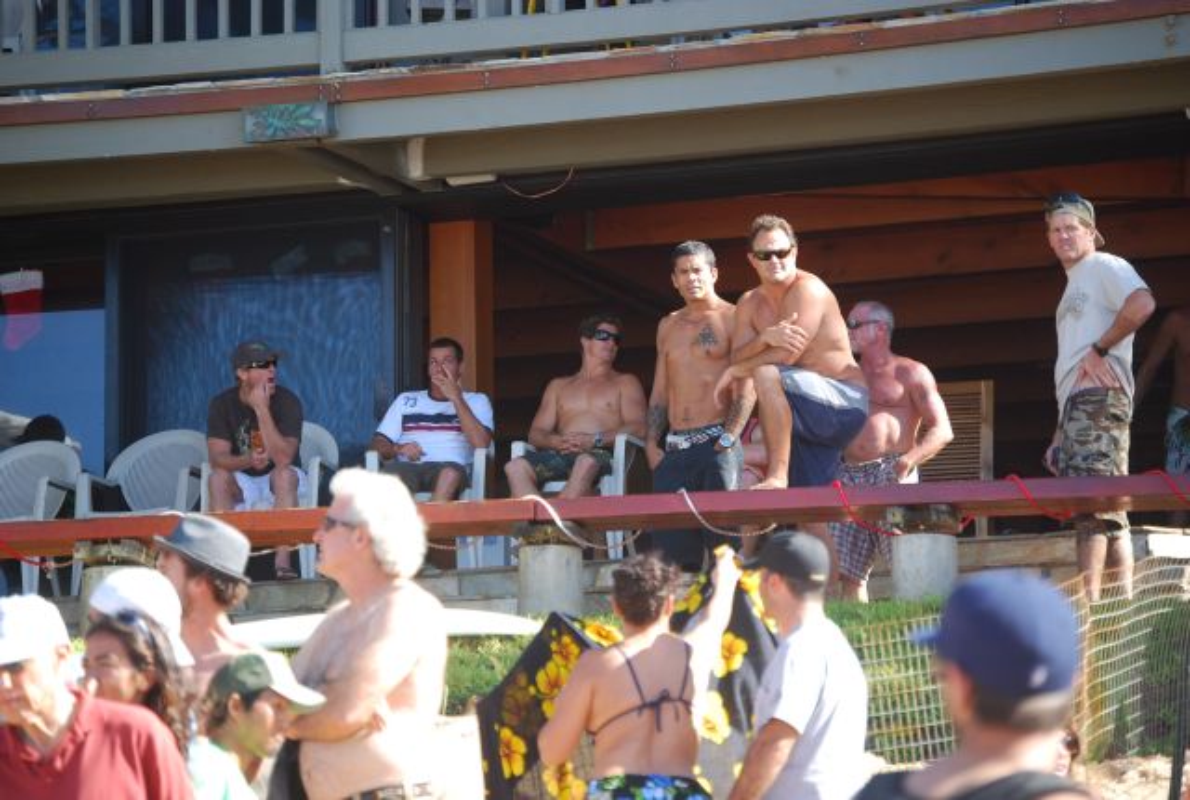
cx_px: 595
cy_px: 400
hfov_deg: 10.9
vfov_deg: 7.4
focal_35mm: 188
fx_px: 6212
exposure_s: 1/200
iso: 200
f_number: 5
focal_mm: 125
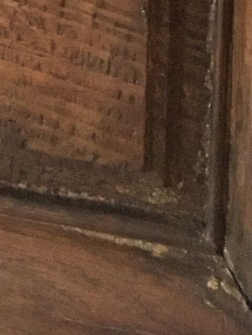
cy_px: -666
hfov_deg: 8.1
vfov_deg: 8.8
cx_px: 214
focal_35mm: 184
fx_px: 1784
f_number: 2.2
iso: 200
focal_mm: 4.15
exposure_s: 1/25
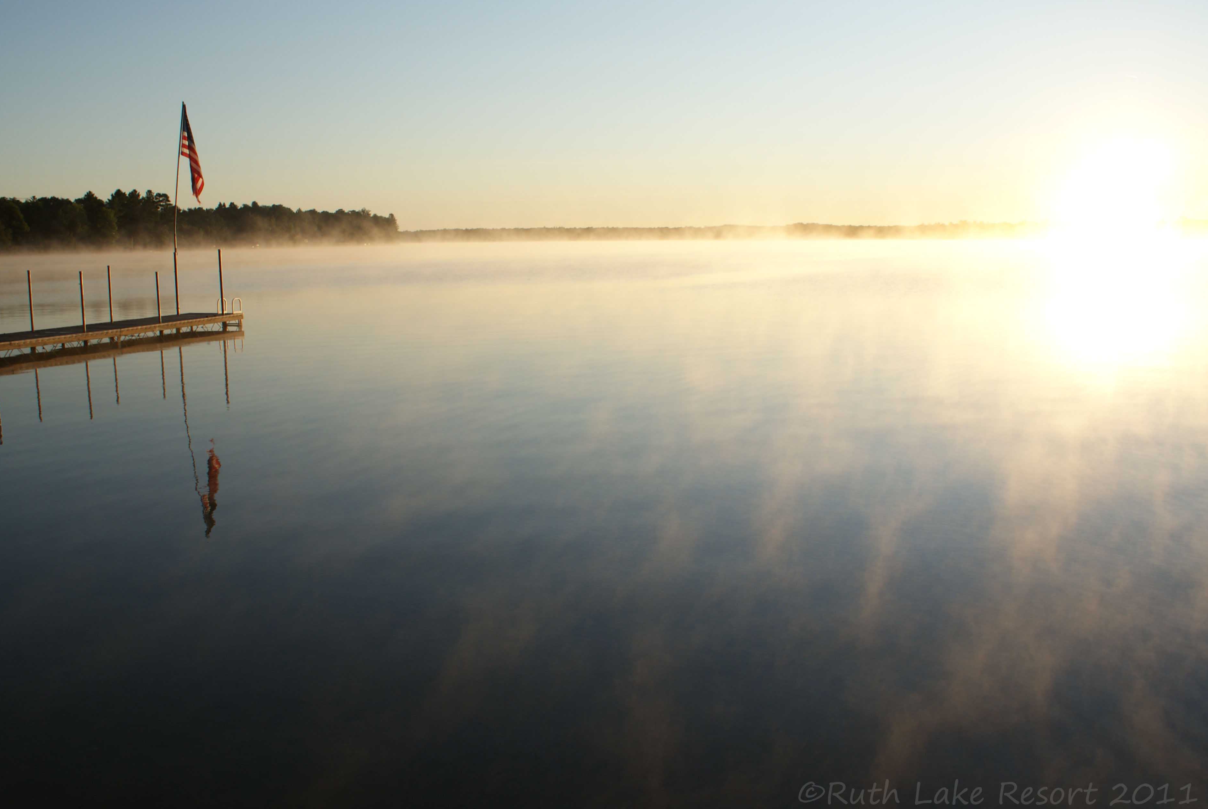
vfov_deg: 42.4
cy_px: 407
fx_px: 1041
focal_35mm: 31
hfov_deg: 60.2
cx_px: 602
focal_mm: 20
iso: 100
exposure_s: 1/250
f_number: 6.3
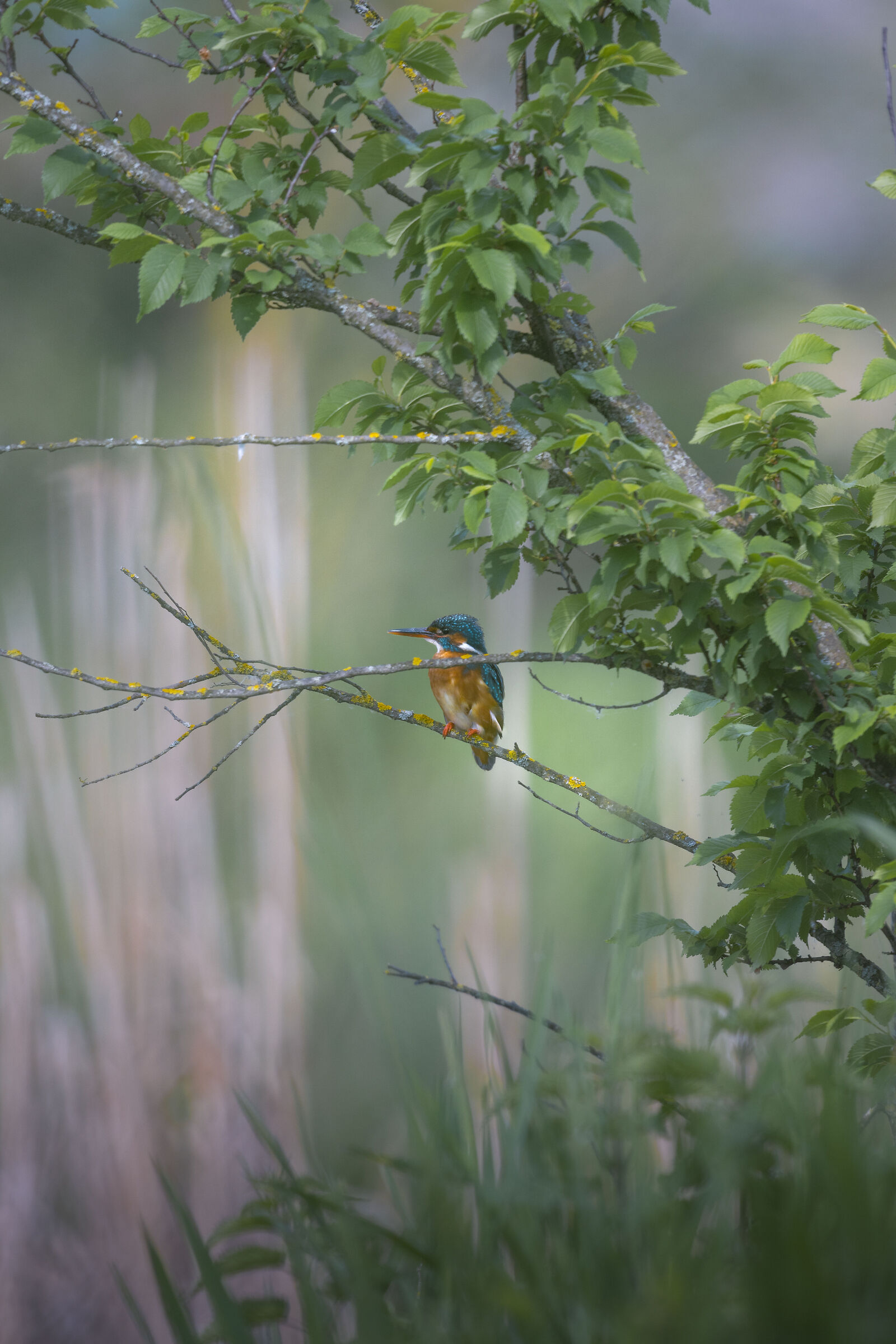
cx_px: 448
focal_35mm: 1050
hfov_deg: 1.3
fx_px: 39197
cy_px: 672
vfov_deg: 2.0
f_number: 5.6
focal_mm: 700
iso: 80
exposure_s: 1/640
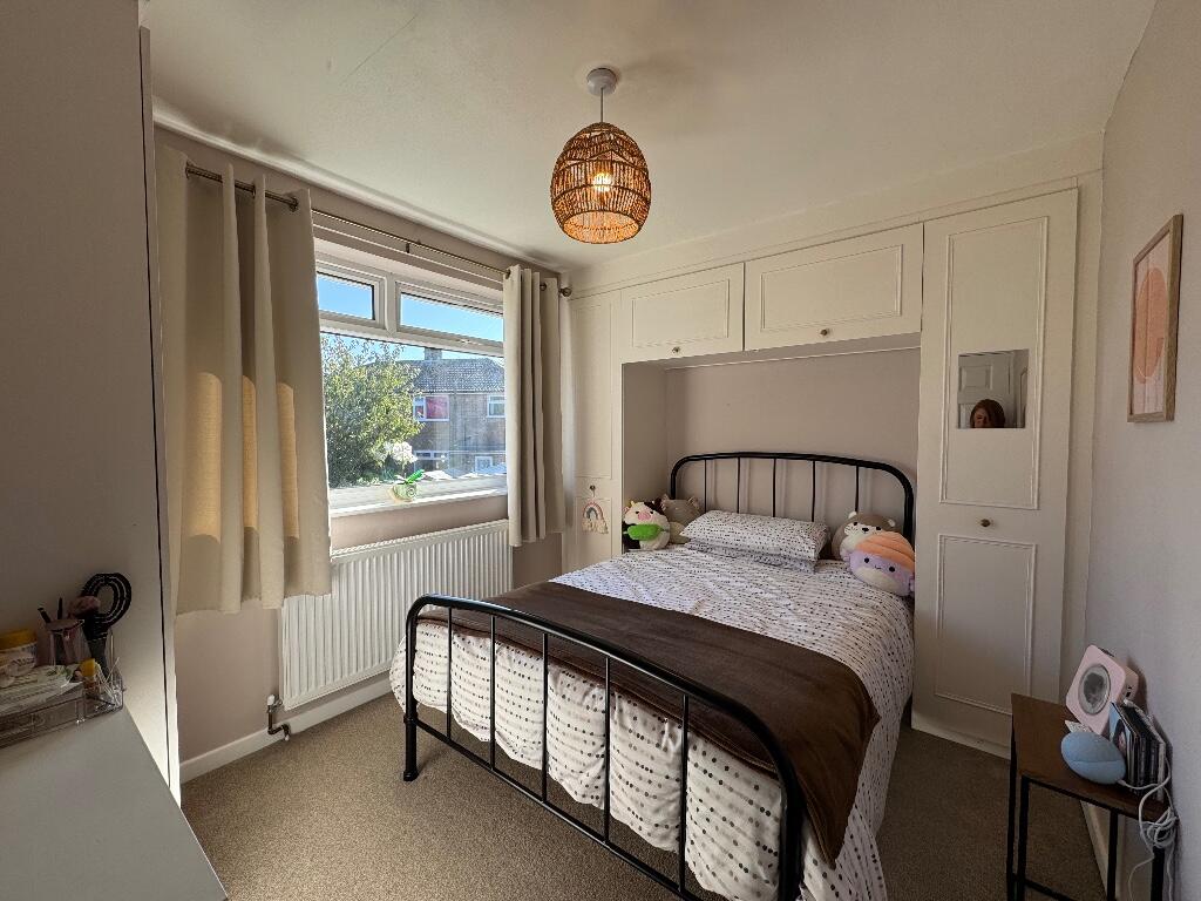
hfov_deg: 102.1
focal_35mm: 14
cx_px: 600
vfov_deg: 85.7
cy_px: 450
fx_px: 486
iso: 40
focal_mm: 2.22
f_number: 2.2
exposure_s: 1/235
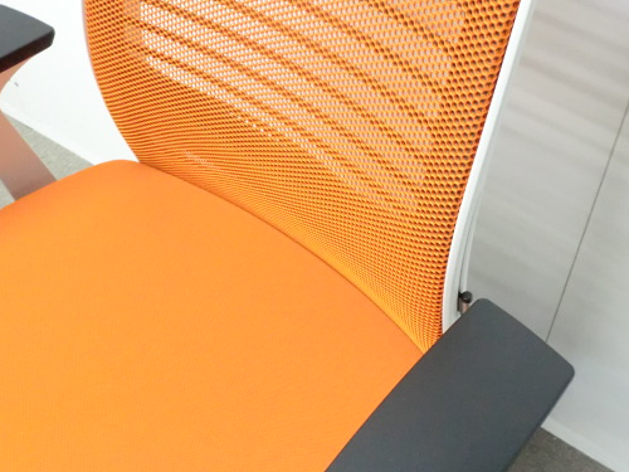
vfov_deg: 35.1
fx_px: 745
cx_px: 343
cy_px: 219
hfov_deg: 45.7
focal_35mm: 41
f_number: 3.5
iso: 800
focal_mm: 5.8
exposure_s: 1/25
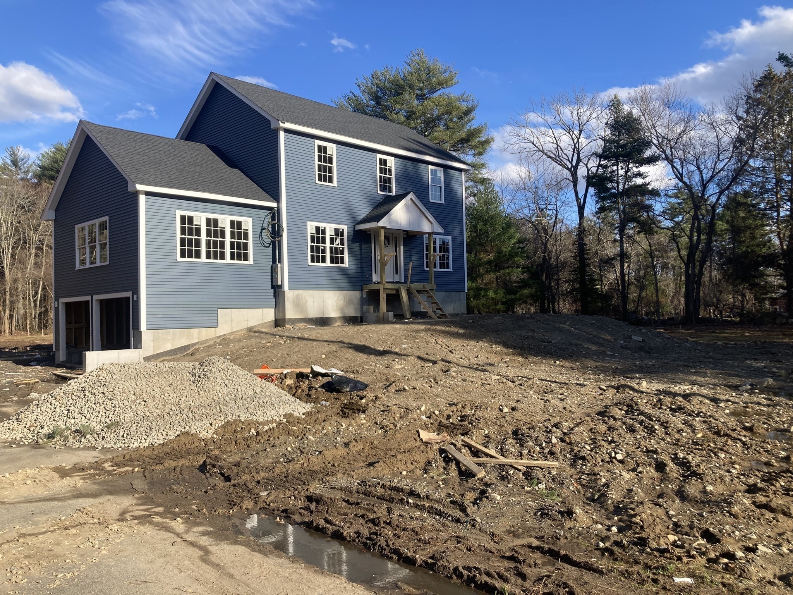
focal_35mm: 28
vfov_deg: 49.7
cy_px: 298
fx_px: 641
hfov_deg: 63.4
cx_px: 396
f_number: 1.8
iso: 20
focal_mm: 3.99
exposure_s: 1/1372
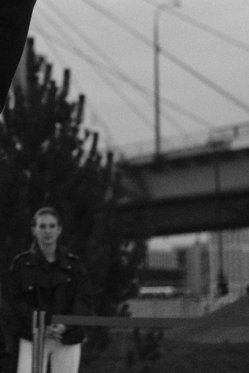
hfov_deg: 7.3
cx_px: -39
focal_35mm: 188
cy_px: 53
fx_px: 1951
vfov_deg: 10.9
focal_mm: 50
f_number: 2
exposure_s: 1/1000
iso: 4000
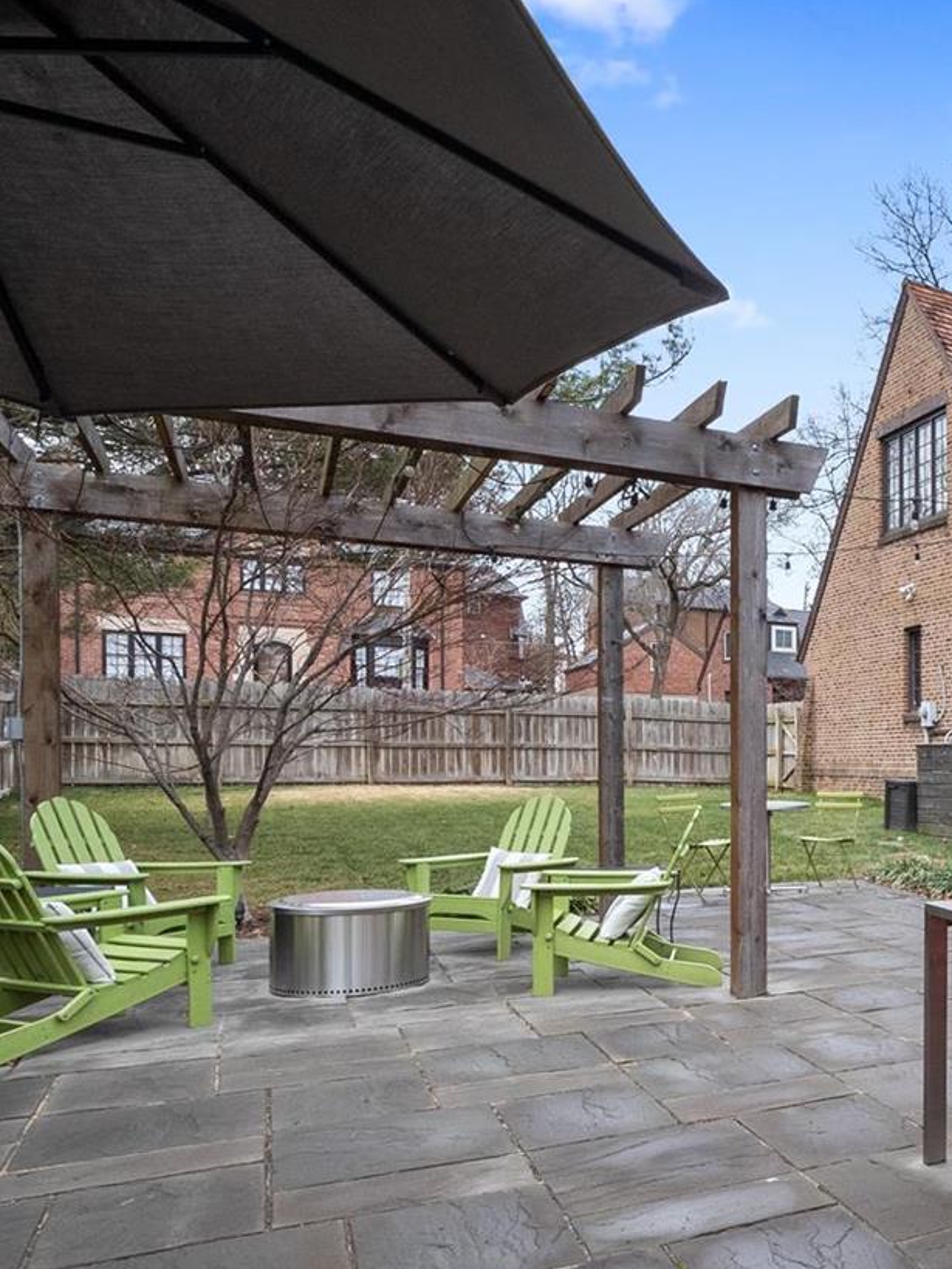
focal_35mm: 30
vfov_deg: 59.2
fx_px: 1100
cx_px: 1164
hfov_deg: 35.7
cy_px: 794
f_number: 7.1
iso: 400
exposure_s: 1/160
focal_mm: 8
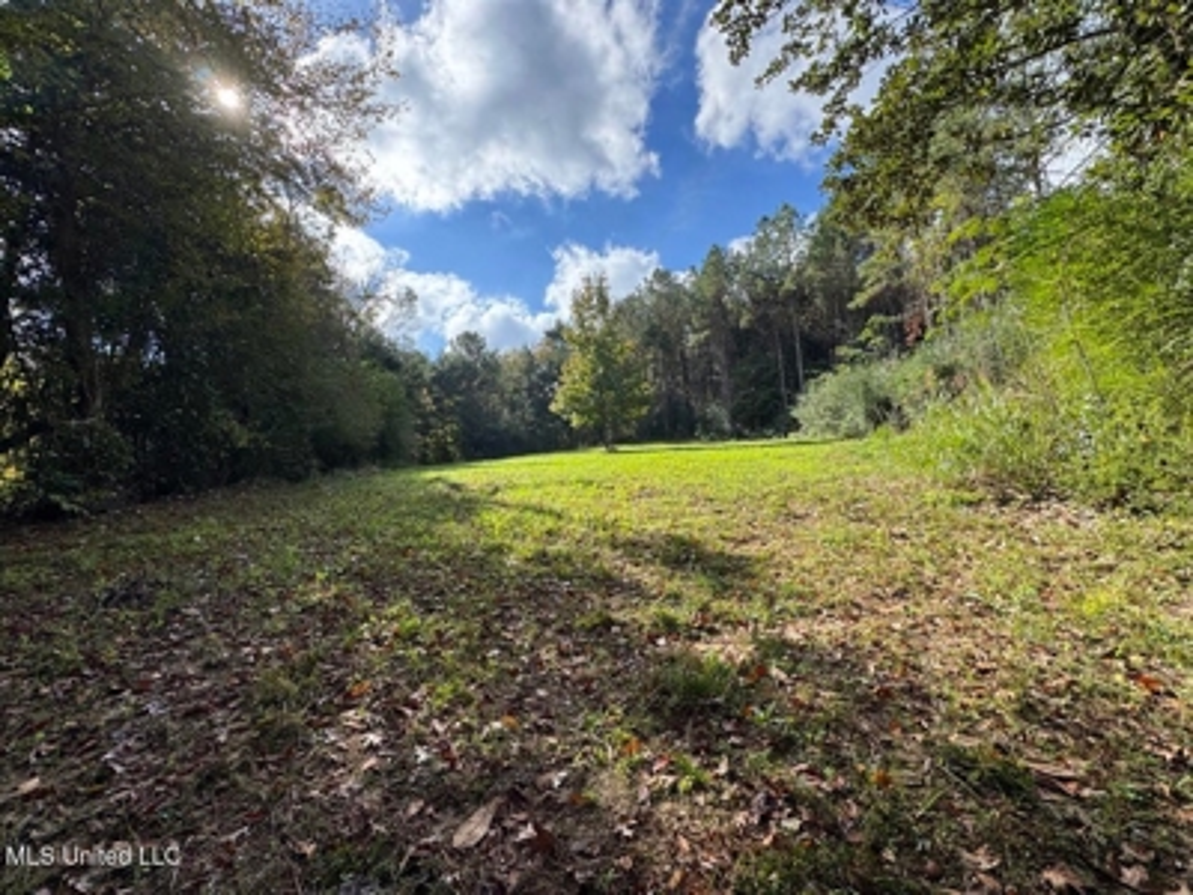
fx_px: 482
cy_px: 448
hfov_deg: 102.1
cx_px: 596
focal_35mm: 14
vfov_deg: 85.7
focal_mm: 2.22
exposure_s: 1/812
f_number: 2.2
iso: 40
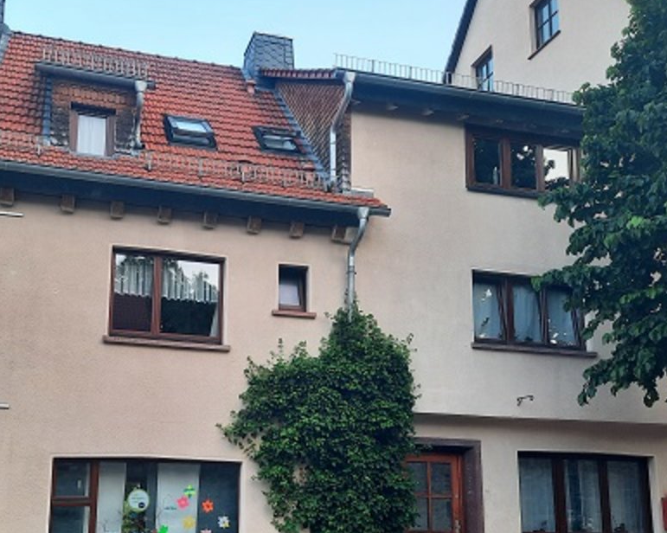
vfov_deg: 38.5
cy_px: 369
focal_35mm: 38
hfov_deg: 47.4
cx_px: 241
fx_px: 750
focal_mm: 4.6
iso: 50
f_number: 2
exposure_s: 1/50
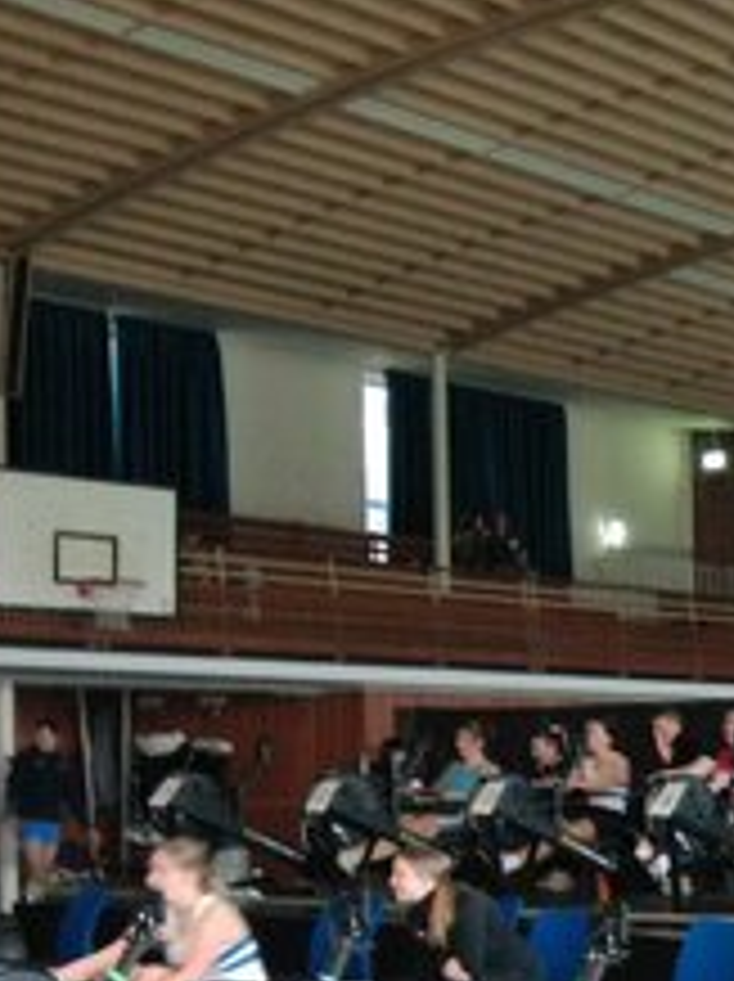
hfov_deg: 17.2
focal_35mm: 74
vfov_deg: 25.8
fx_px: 2096
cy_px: 826
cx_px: 1202
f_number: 2
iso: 569
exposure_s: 1/24
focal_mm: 3
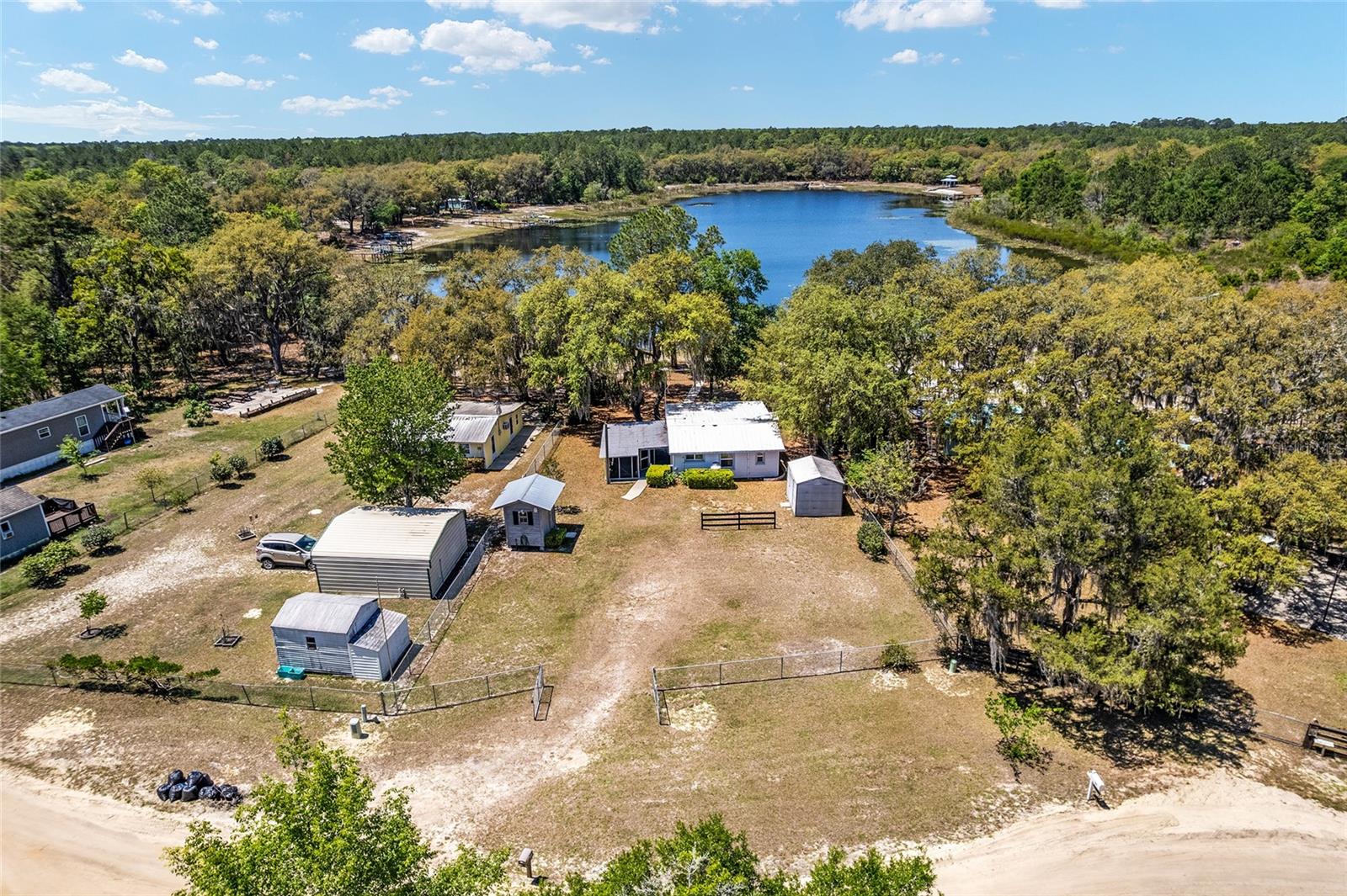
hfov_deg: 78.6
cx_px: 674
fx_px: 823
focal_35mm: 22
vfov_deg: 57.2
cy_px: 448
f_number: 2.8
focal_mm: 8.38
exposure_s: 1/2000
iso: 120
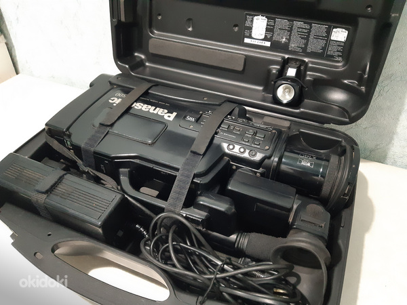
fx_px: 306
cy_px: 152
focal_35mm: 26
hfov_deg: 67.3
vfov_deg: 53.1
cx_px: 204
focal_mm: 3.92
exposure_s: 1/20
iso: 500
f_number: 1.7
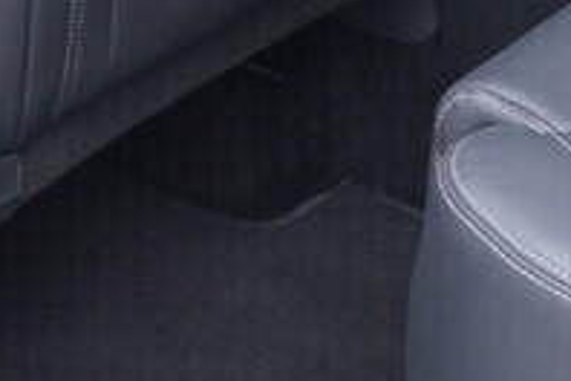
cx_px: 502
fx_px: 2950
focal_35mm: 186
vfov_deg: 7.1
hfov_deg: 11.0
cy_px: -446
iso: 400
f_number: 2.8
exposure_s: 1/40
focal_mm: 24
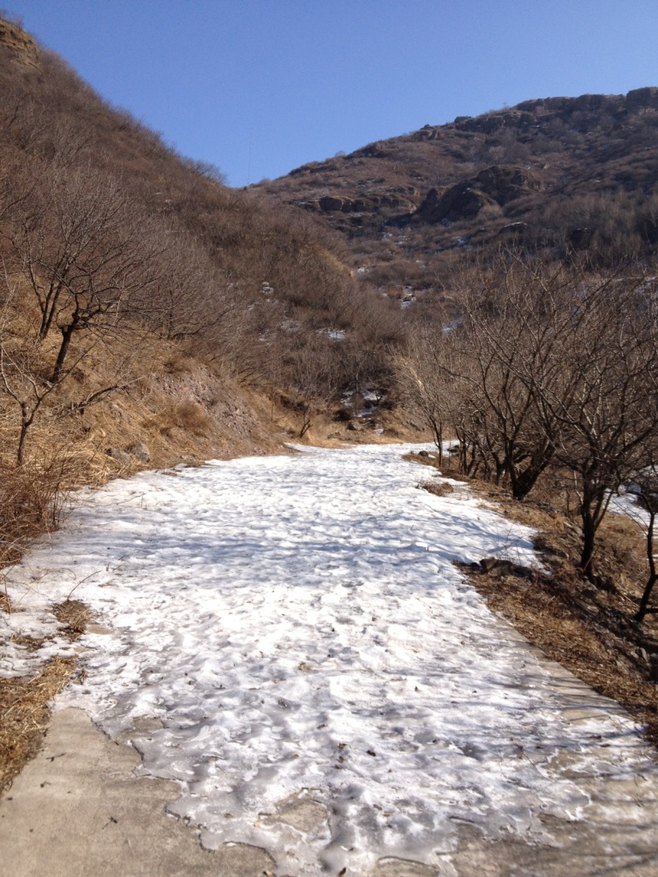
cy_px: 438
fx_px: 887
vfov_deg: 52.6
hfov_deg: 40.7
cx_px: 329
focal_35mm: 35
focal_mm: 4.28
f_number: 2.4
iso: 64
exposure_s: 1/1623
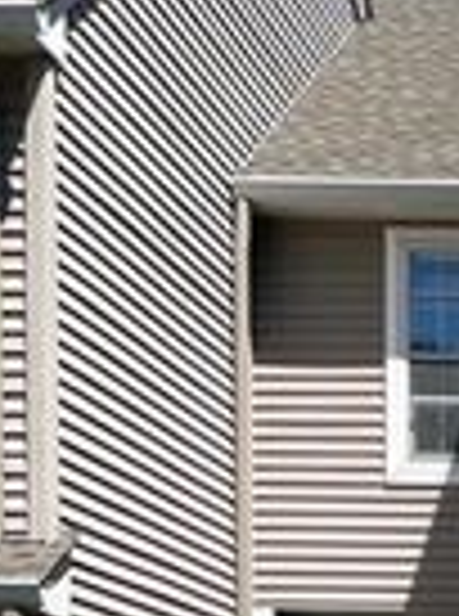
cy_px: 1032
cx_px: 873
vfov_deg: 14.1
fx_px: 2256
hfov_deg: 10.8
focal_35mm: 127
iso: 32
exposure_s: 1/3300
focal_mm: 4.2
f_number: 1.6
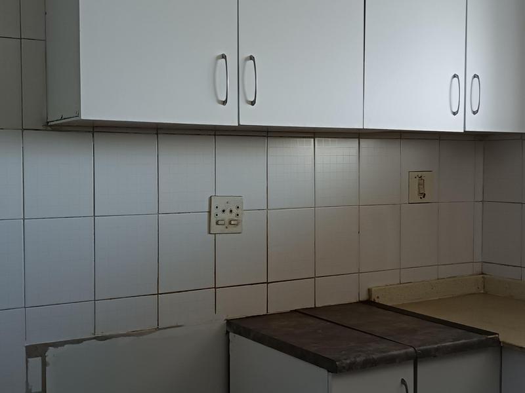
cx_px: 262
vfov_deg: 30.3
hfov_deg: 39.7
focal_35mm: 48
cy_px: 196
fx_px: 728
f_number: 1.75
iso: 705
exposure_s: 1/50
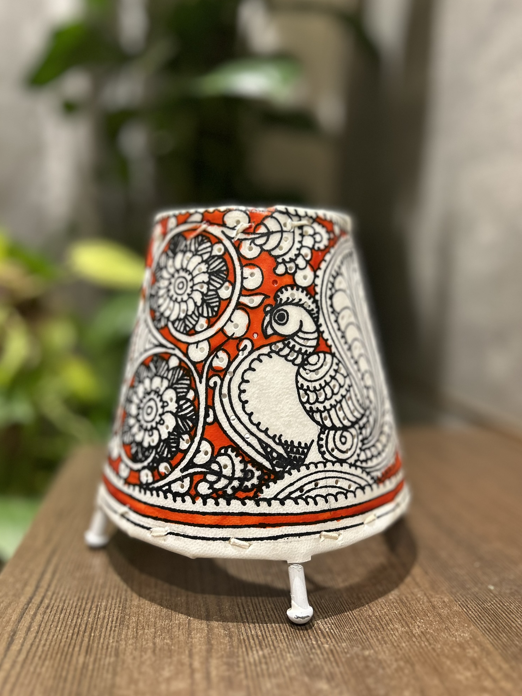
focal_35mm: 27
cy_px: 346
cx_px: 268
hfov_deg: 51.3
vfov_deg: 65.3
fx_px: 543
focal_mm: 5.7
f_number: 1.5
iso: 200
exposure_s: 1/50
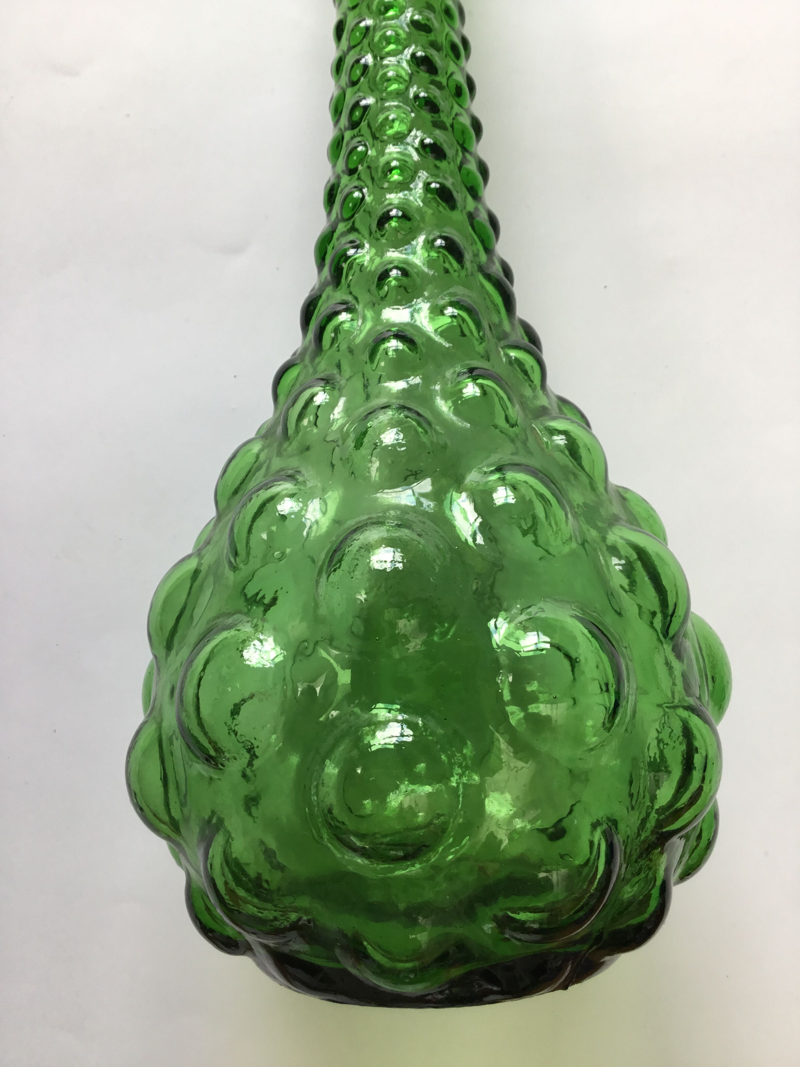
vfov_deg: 58.4
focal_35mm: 31
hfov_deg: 45.4
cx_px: 400
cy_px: 534
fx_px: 955
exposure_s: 1/50
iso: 25
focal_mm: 3.3
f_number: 2.4
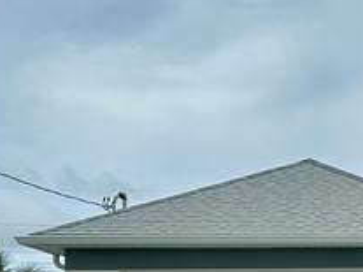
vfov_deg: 12.1
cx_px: 482
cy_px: 351
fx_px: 1247
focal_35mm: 119
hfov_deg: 15.7
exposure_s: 1/9709
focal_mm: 6.86
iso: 80
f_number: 1.78
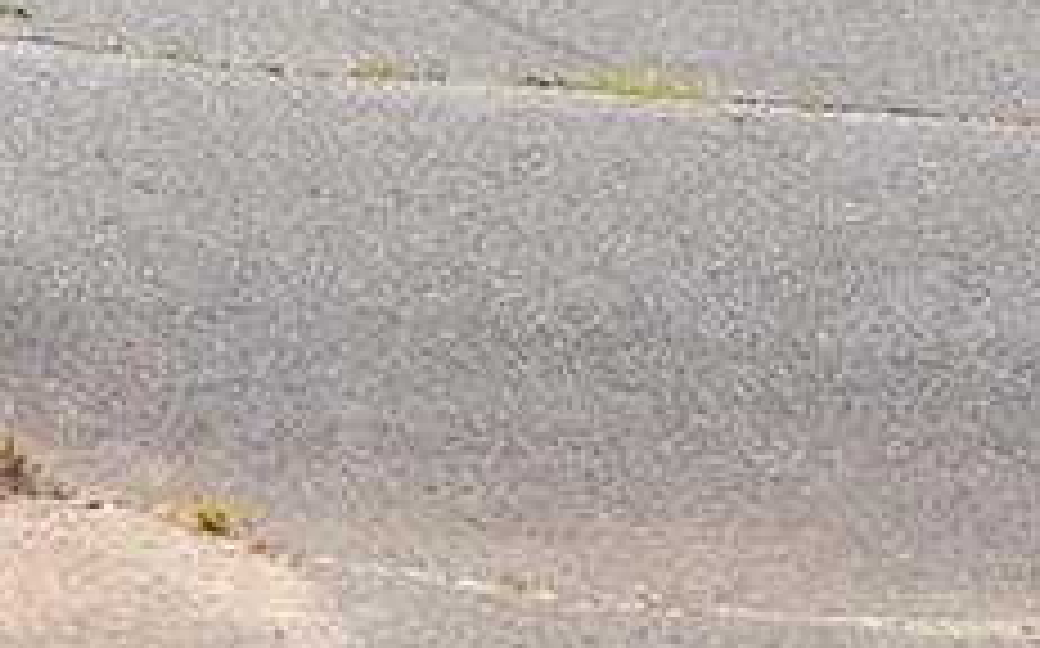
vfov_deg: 5.0
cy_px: -936
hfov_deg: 7.6
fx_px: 7194
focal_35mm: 254
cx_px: -1675
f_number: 8
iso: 400
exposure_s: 1/400
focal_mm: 18
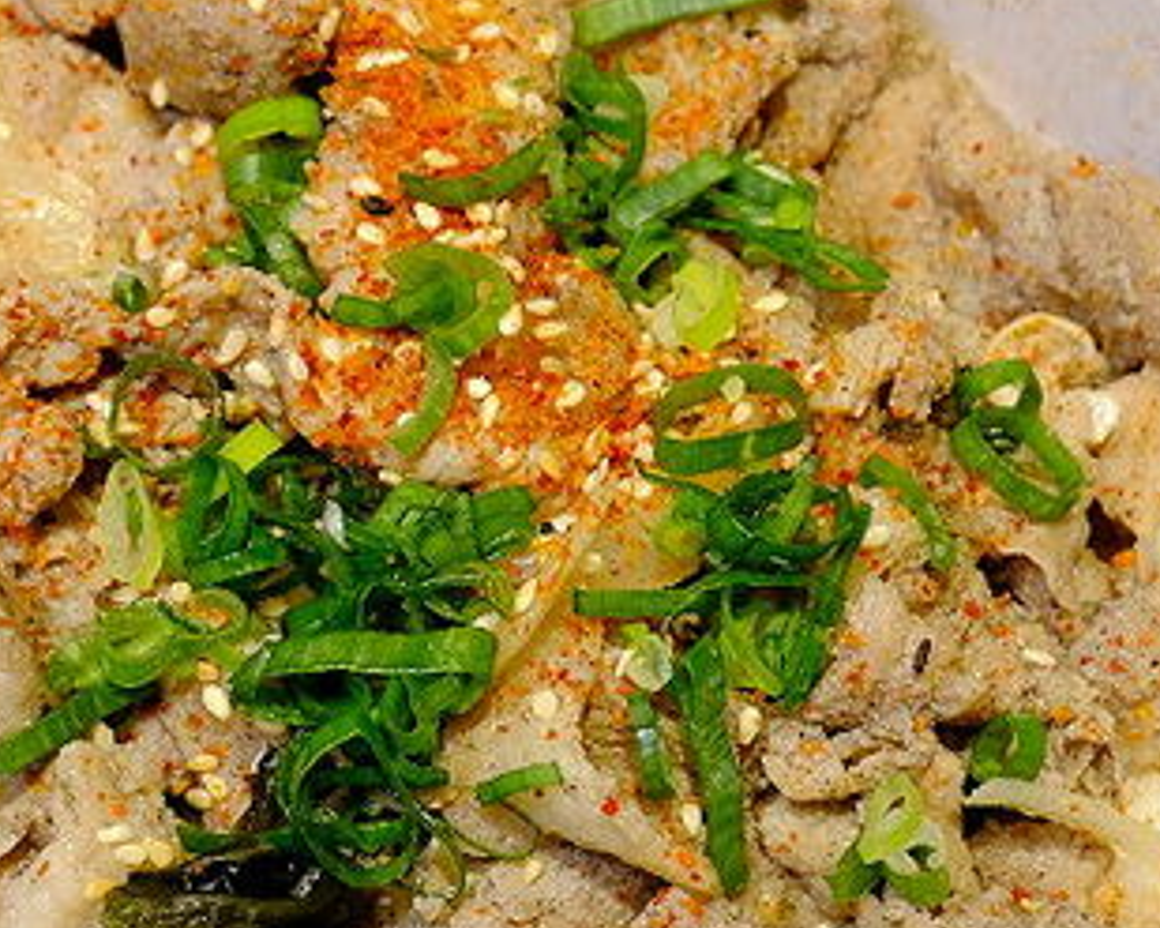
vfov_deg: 15.7
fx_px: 3363
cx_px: 503
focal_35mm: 98
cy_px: 594
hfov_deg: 19.6
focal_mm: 25.4
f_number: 5.6
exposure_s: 1/125
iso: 1250
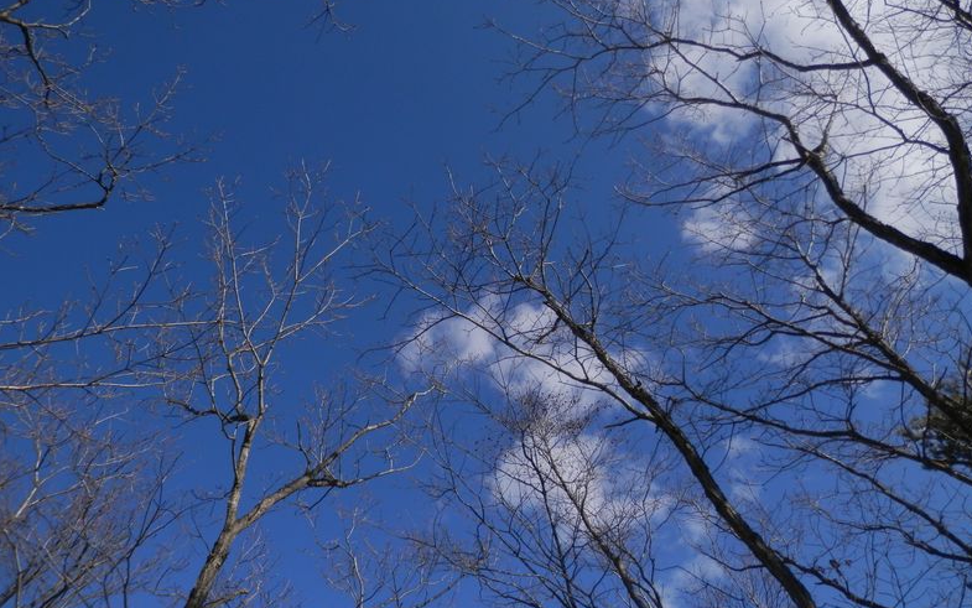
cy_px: 296
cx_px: 493
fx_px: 715
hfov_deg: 68.4
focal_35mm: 27
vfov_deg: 46.0
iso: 80
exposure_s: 1/250
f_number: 8.7
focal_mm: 4.5
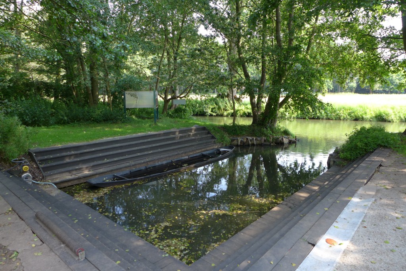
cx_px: 203
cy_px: 136
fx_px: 271
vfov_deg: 53.1
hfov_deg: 73.7
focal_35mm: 24
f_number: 2.5
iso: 80
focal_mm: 4.7
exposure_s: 1/125
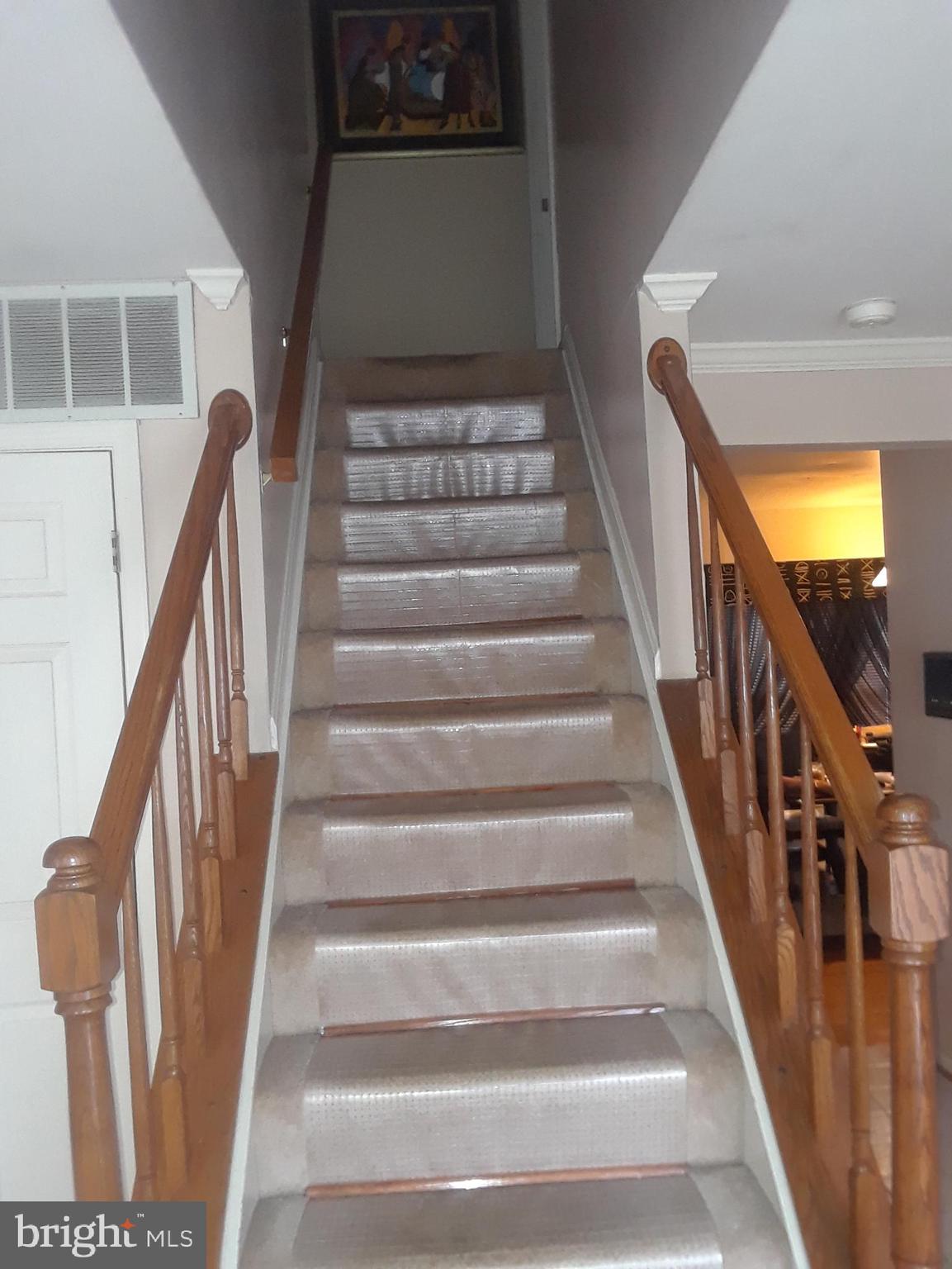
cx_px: 476
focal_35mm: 30
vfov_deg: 59.9
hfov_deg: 46.8
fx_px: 1099
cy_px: 634
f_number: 1.9
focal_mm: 2.47
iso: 200
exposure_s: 1/15
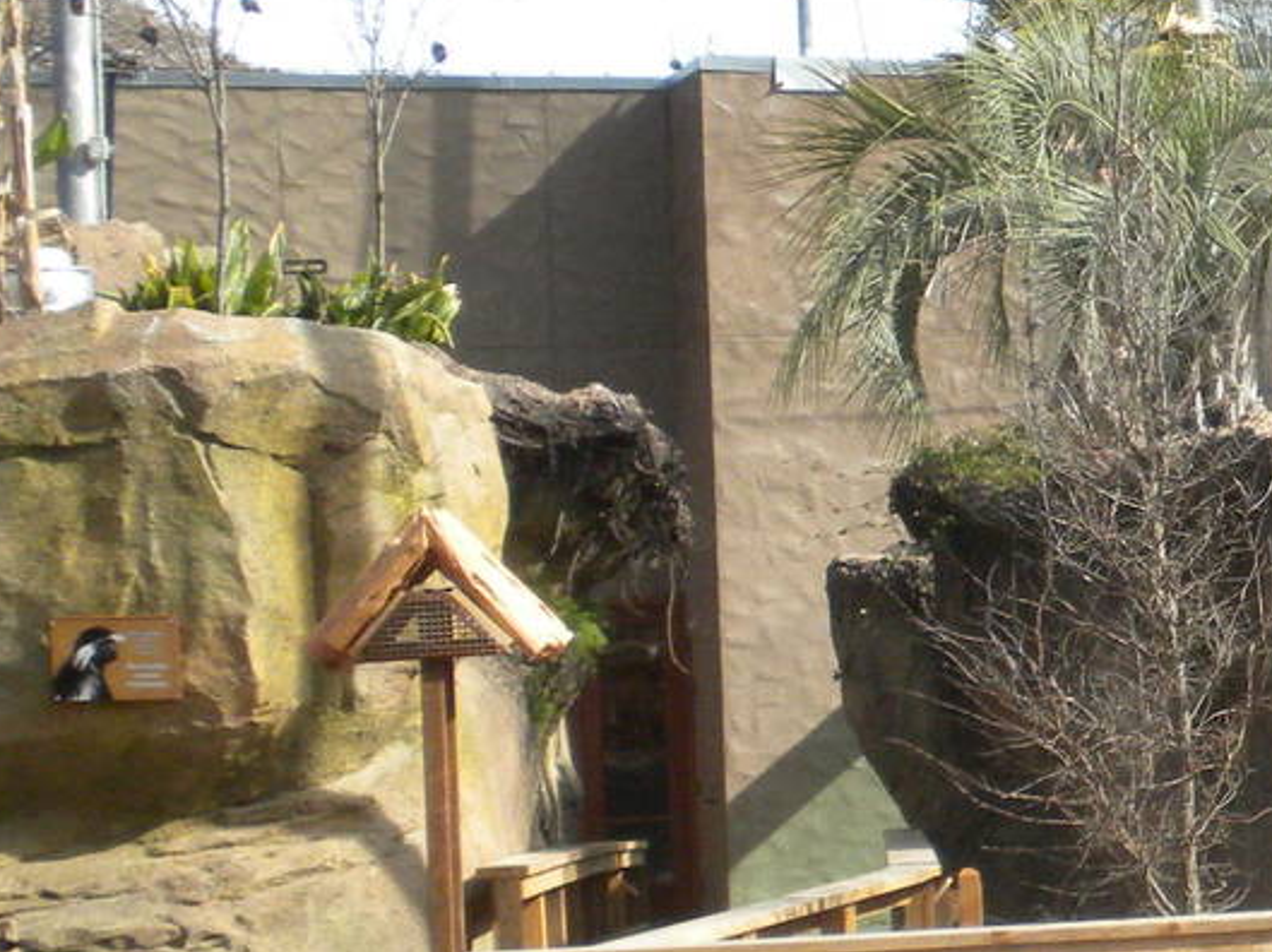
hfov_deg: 16.6
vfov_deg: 13.2
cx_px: 1654
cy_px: 618
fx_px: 4113
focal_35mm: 112
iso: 165
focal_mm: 6.6
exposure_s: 1/651
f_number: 3.5
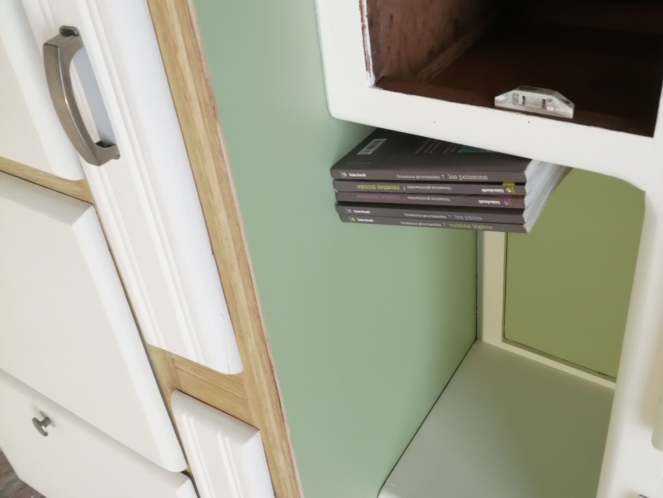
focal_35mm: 35
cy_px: 202
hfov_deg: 52.6
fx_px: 670
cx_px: 333
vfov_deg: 40.5
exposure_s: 1/33.3
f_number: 1.8
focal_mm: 3.62
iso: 100
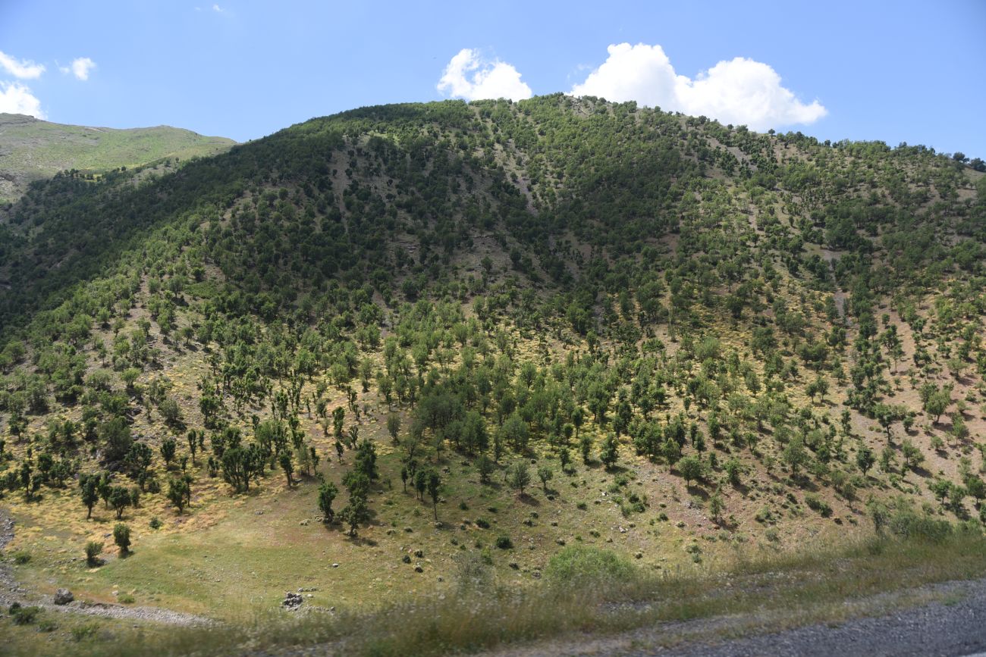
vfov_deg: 41.1
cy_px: 328
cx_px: 493
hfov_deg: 58.7
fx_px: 876
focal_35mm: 32
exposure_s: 1/500
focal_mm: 32
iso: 100
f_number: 4.5
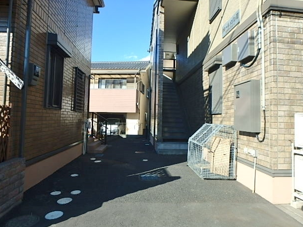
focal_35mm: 22
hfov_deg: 76.4
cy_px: 111
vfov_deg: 61.1
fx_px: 193
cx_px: 156
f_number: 3.5
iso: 125
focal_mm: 3.7
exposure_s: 1/500
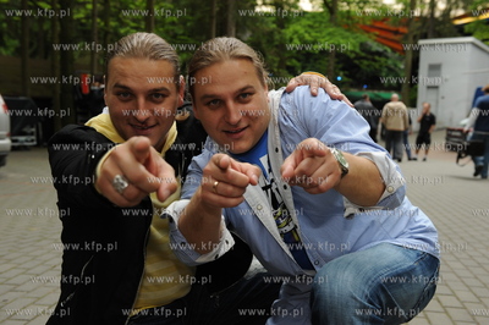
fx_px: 611
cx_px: 244
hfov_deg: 43.6
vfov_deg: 29.8
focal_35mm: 45
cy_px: 162
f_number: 5.6
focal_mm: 45
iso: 800
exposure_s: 1/250
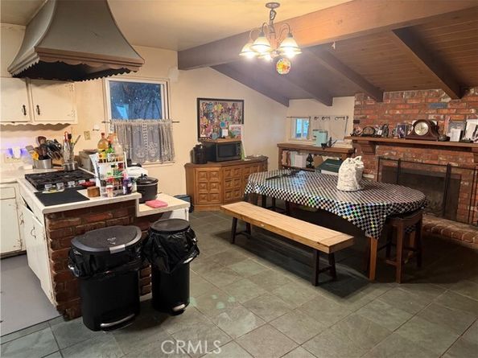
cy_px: 179
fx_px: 331
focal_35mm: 24
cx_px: 239
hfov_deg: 71.6
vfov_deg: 56.8
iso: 640
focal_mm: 6.76
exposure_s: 1/60
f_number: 1.78
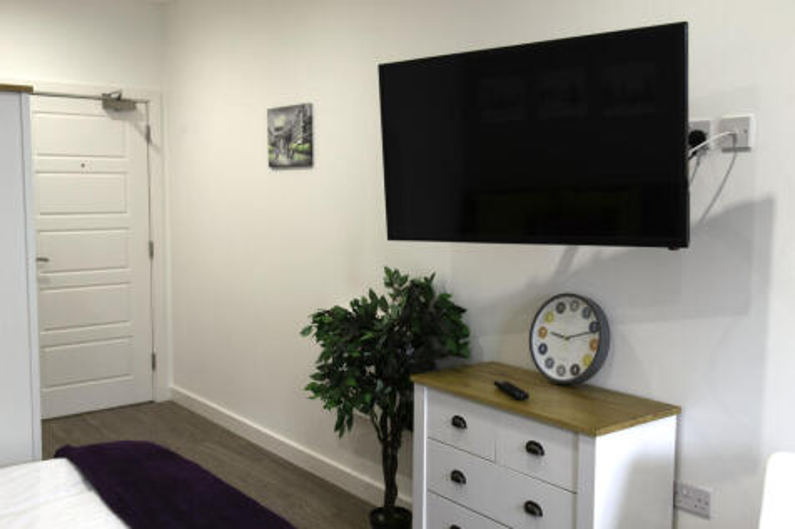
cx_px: 398
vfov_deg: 36.8
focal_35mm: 36
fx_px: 795
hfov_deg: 53.1
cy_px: 264
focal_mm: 24
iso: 100
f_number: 10
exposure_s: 1/1.25
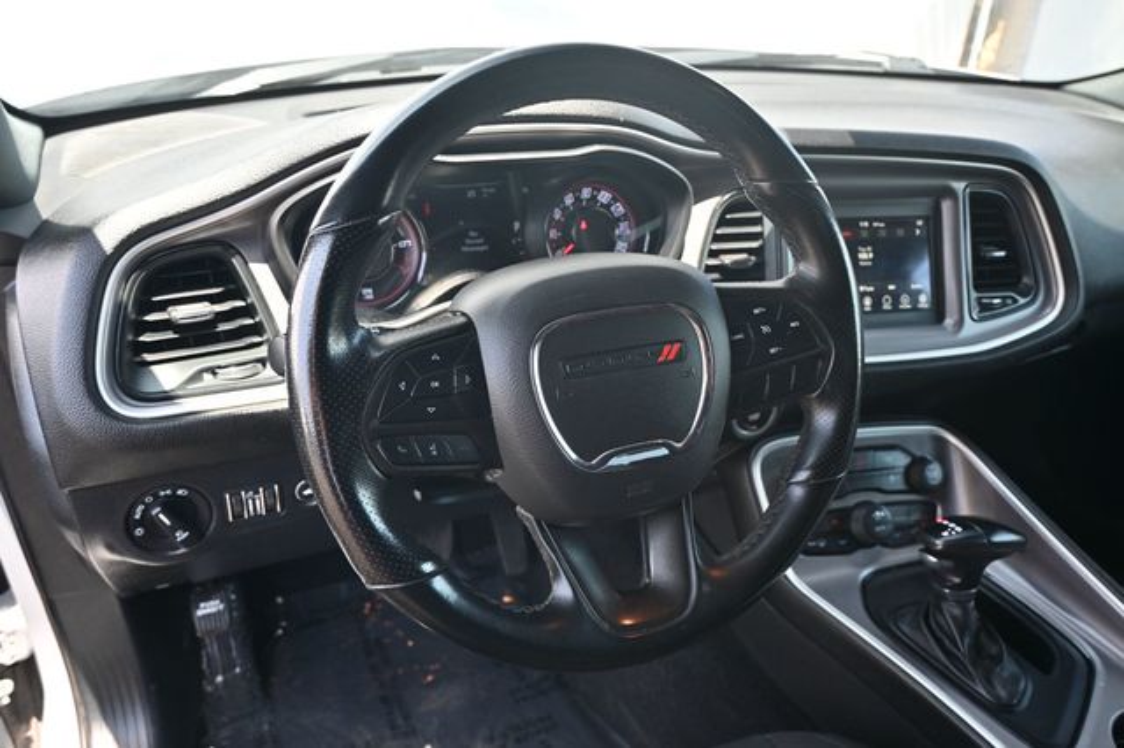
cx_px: 562
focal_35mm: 27
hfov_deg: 67.4
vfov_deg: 47.9
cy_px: 374
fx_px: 843
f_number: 3.5
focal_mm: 18
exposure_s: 1/125
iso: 400
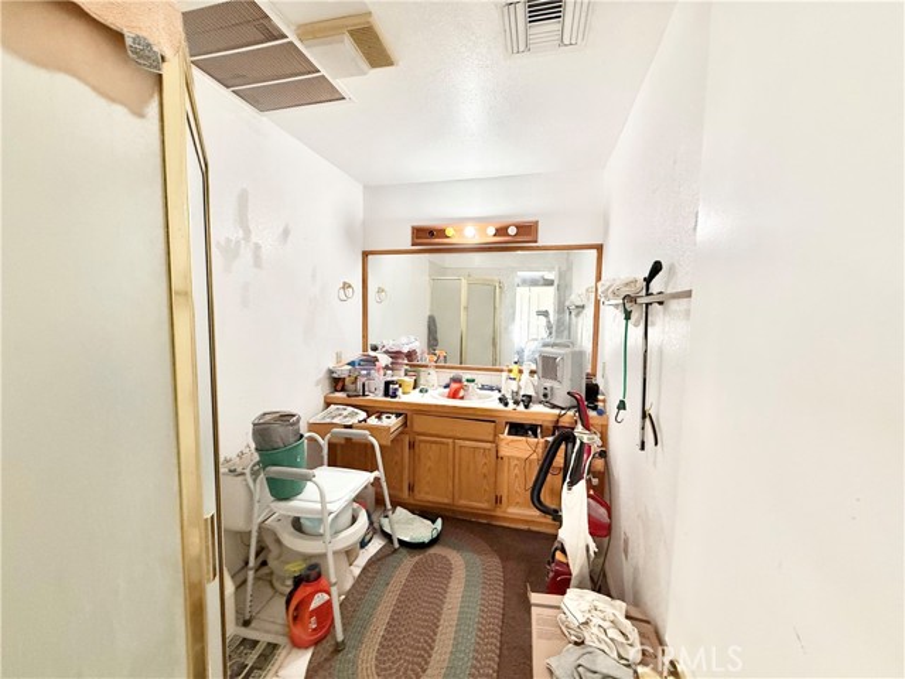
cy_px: 340
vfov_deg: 85.7
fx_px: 366
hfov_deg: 102.1
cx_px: 452
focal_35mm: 14
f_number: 2.2
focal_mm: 2.22
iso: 250
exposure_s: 1/60
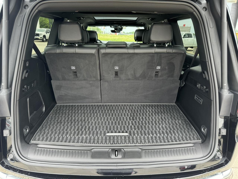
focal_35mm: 24
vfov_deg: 56.8
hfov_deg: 71.6
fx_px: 165
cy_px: 90
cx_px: 119
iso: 80
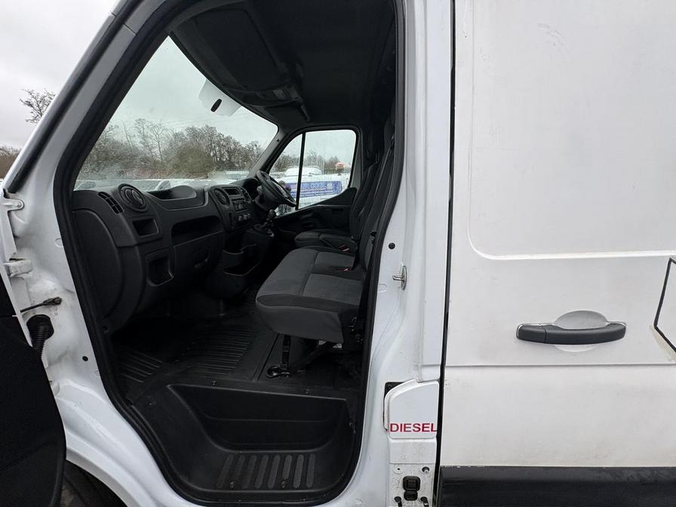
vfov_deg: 85.7
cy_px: 254
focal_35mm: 14
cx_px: 338
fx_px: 273
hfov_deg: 102.1
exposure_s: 1/99
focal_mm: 2.22
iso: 40
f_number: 2.2
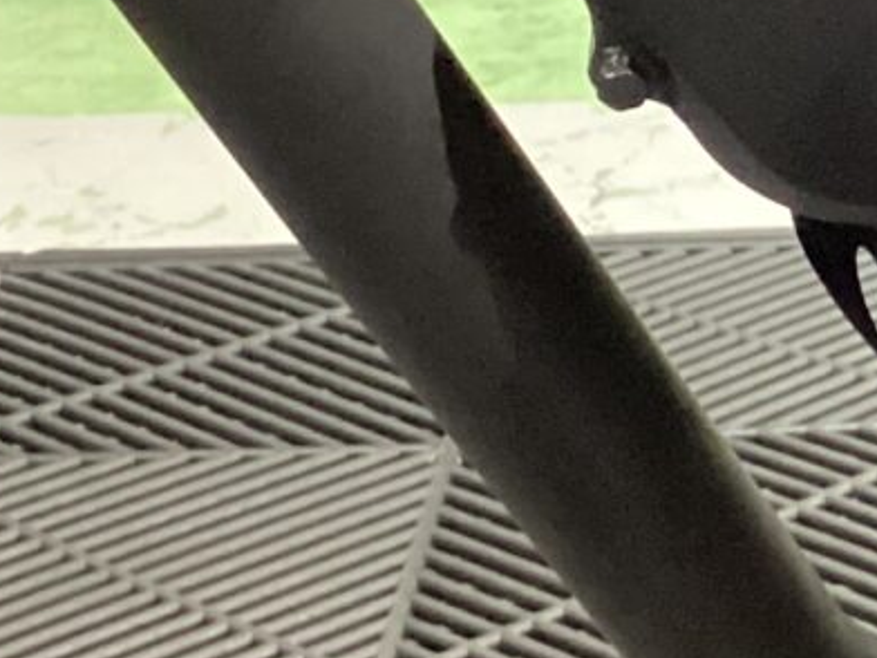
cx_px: 1398
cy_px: -358
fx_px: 3851
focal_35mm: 152
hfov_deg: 12.2
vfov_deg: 9.5
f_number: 2.4
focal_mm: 3.3
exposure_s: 1/24
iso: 640
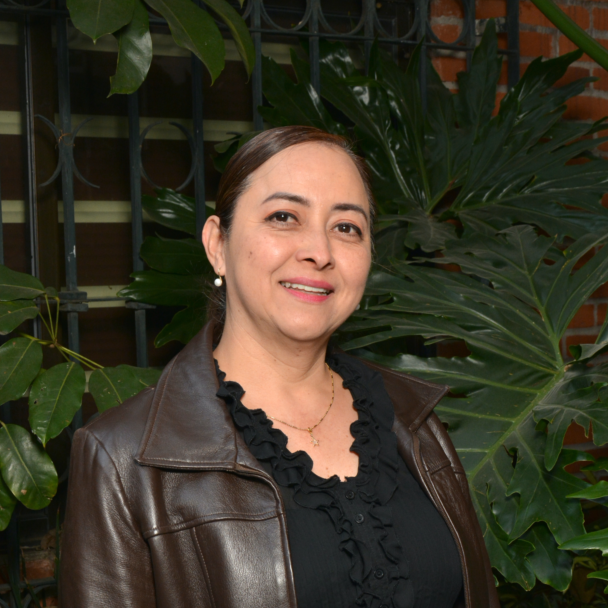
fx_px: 1689
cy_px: 413
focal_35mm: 85
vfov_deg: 20.3
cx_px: 302
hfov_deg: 20.4
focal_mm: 42
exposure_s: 1/100
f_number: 9
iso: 640
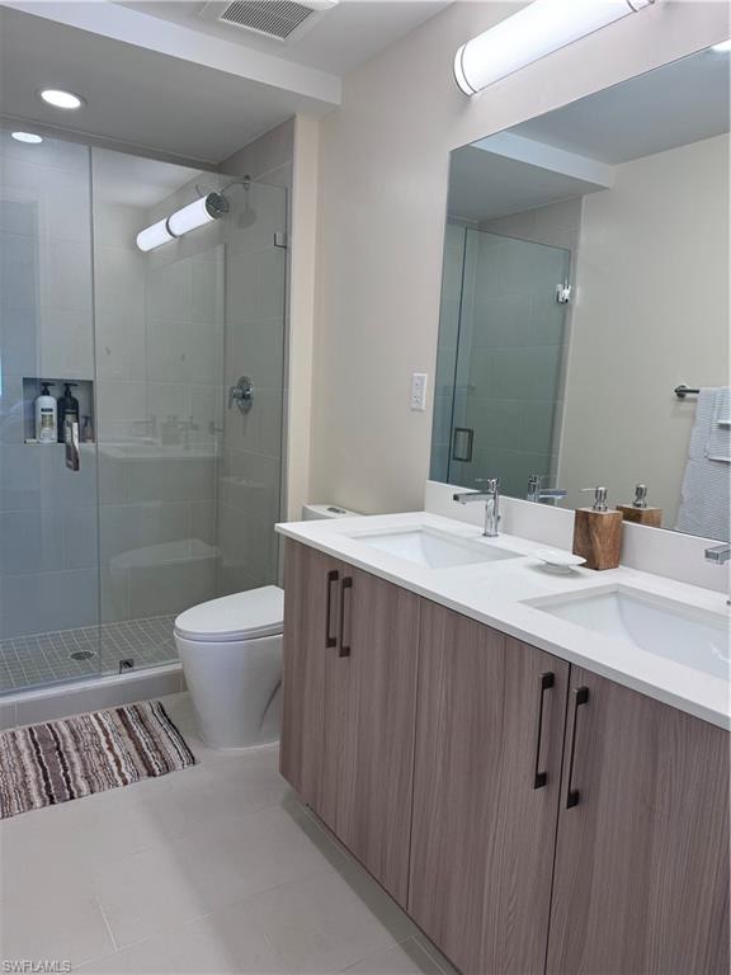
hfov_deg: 56.8
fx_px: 676
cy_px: 488
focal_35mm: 24
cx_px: 366
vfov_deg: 71.6
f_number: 1.78
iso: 50
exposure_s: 1/138
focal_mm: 6.76
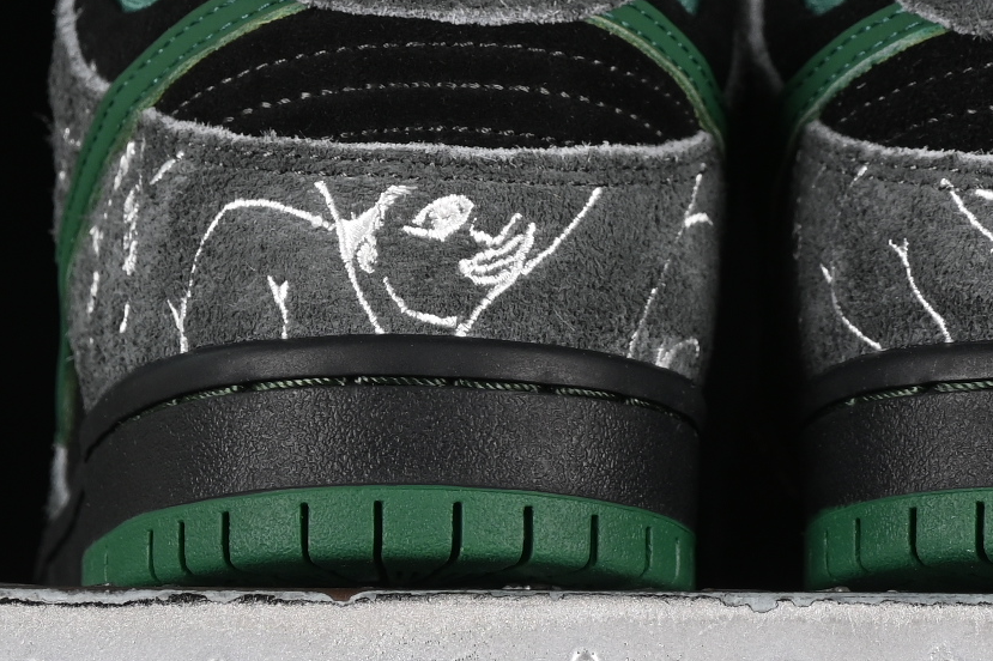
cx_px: 721
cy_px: -104
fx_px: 6948
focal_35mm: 252
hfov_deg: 8.2
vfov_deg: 5.4
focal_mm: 50
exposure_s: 1/60
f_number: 6.3
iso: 160
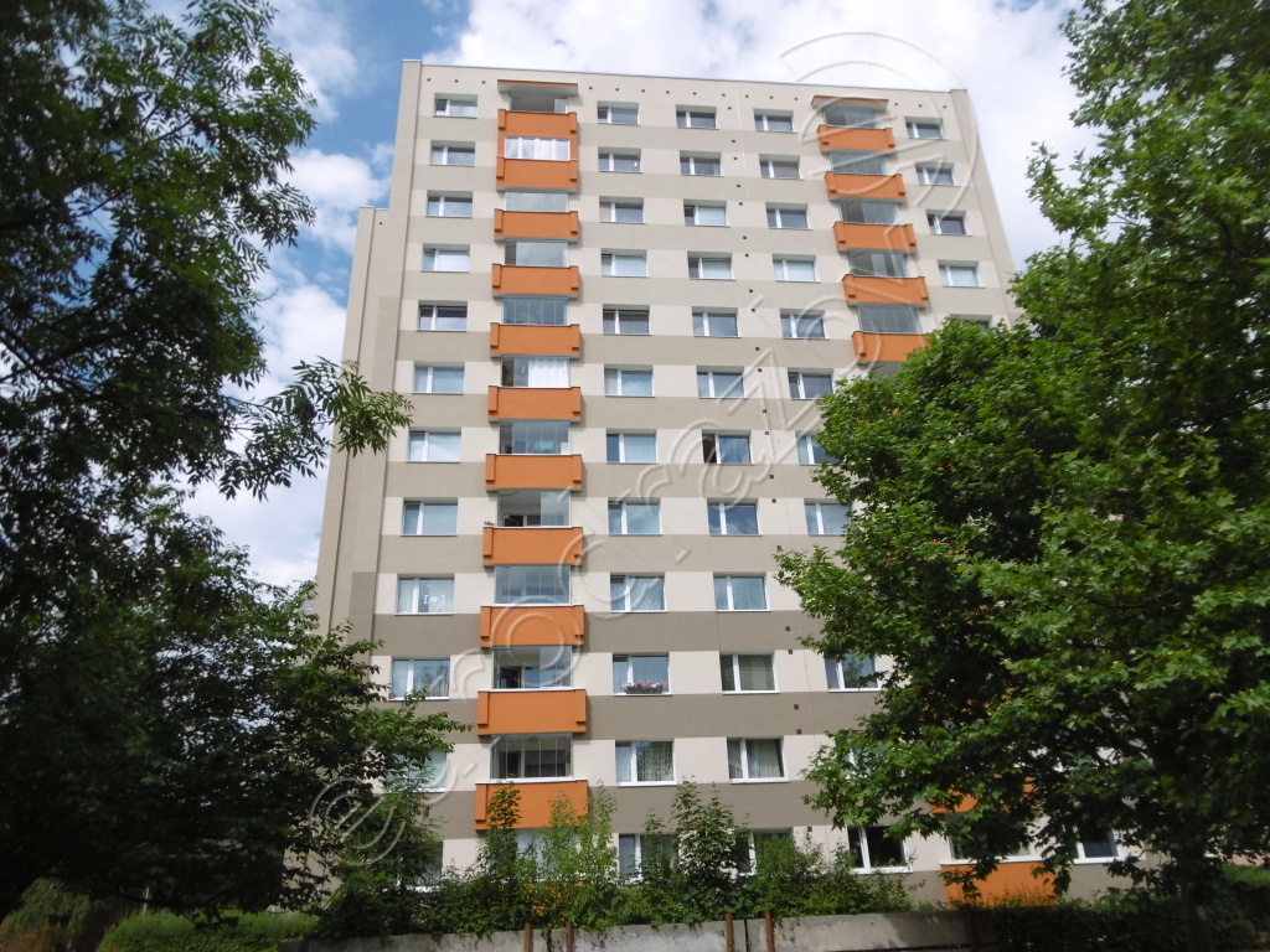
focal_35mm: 24
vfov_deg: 56.8
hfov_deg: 71.6
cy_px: 476
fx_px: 881
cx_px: 635
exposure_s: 1/320
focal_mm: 4.3
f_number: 7.8
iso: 100
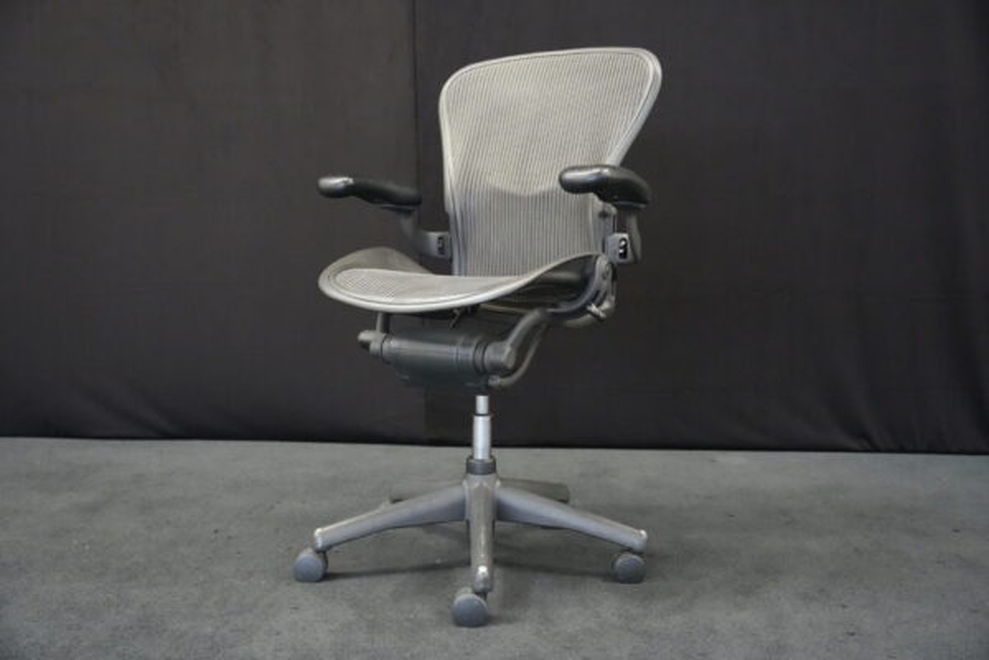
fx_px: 961
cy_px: 330
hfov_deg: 54.4
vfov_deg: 37.9
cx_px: 494
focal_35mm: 35
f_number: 4
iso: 12800
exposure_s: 1/160
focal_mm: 35
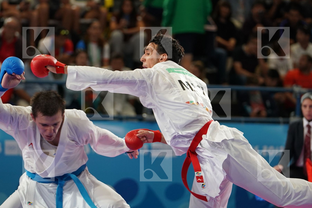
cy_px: 104
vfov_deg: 6.2
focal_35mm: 220
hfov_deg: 9.4
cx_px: 156
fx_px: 1907
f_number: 2.8
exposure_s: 1/1000
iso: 1600
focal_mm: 147
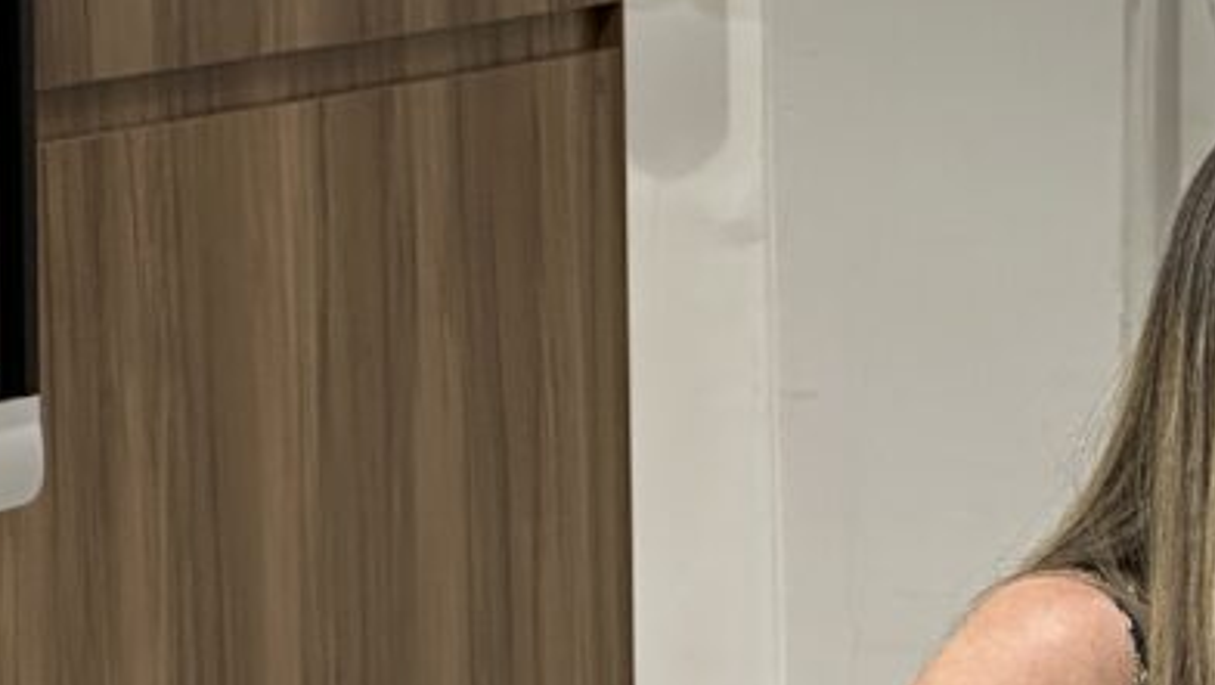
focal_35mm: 219
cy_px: 462
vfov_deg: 5.6
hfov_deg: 9.7
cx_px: 1488
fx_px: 7059
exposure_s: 1/60
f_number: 2.8
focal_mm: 9
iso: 320
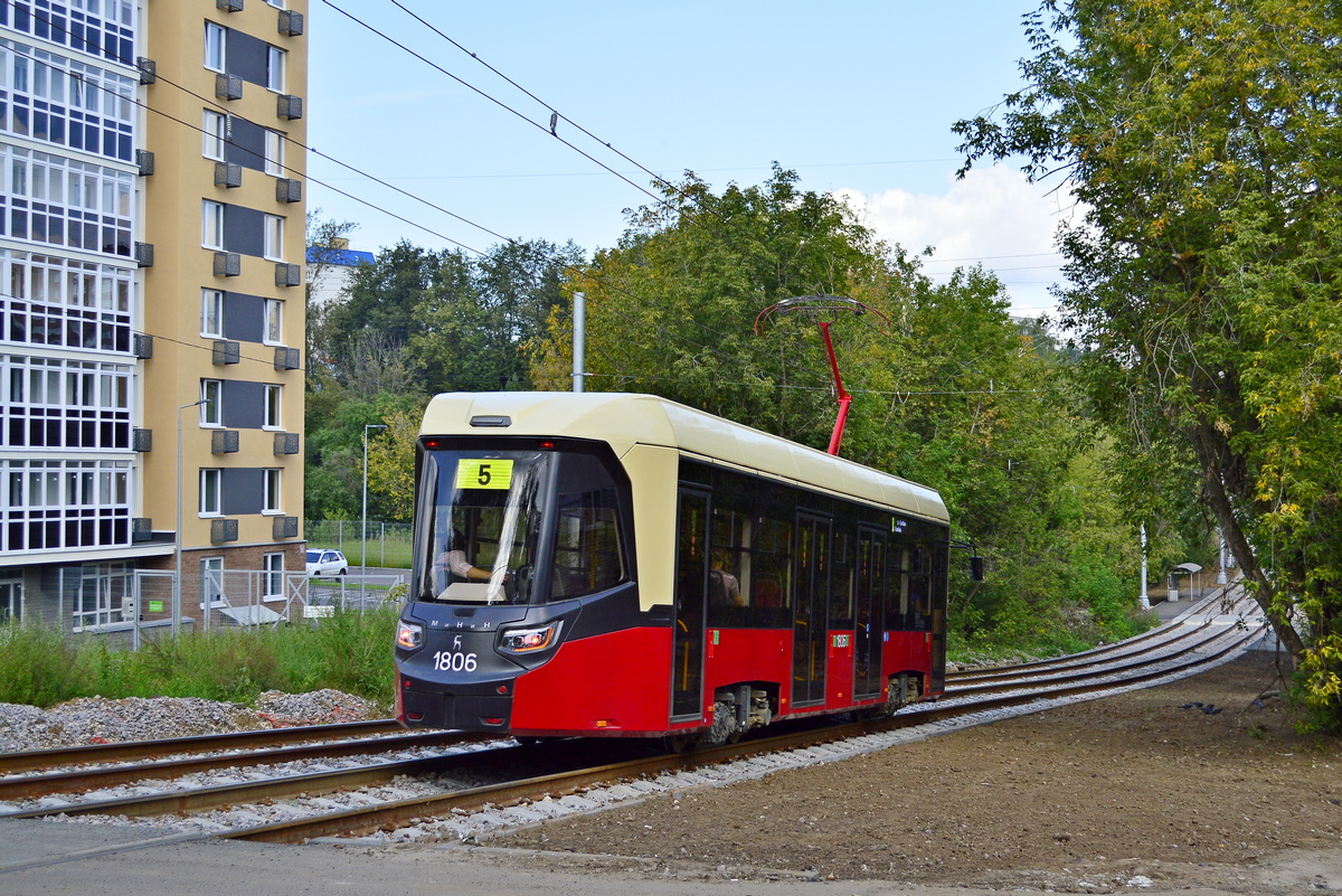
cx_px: 671
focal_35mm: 48
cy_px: 448
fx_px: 1790
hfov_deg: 41.1
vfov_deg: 28.1
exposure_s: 1/640
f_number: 5
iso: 200
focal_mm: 32
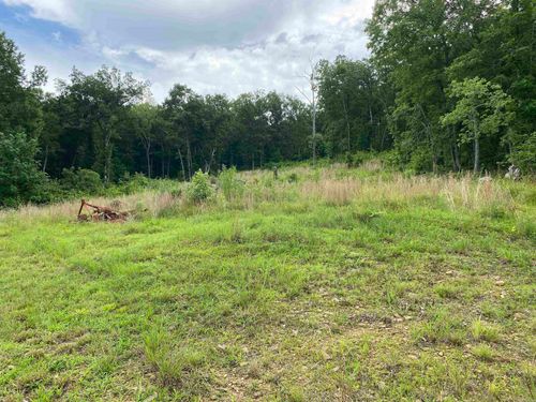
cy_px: 201
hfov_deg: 67.3
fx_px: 403
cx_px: 268
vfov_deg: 53.1
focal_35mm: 26
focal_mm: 4.25
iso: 32
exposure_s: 1/919
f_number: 1.8
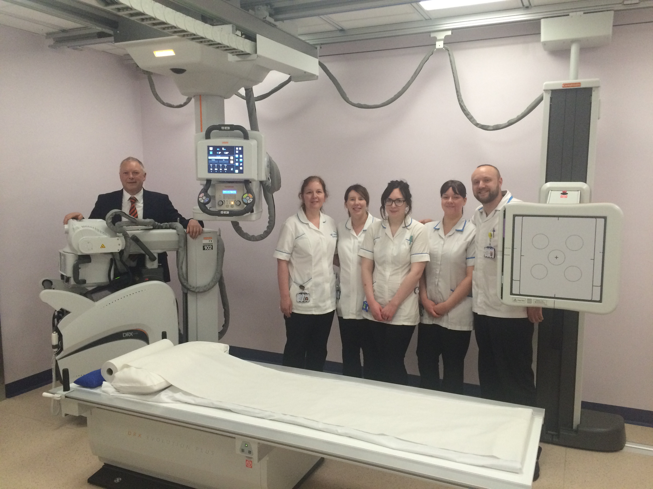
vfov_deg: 48.2
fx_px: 547
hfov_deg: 61.7
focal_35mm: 29
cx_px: 326
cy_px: 244
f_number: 2.2
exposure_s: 1/33
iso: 200
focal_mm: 4.15
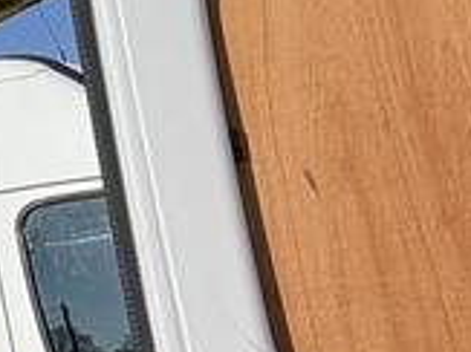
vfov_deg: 19.0
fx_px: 1047
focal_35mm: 77
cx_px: 627
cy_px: 248
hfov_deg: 22.4
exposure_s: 1/2874
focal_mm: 2.22
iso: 50
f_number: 2.2
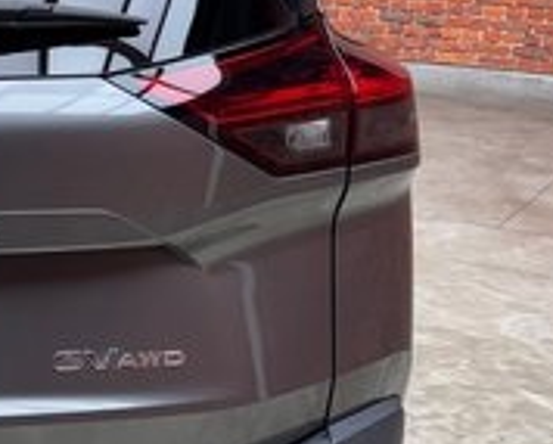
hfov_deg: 20.9
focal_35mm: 84
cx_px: -146
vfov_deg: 18.2
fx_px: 1377
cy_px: 332
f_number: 1.78
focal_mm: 6.76
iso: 80
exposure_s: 1/120
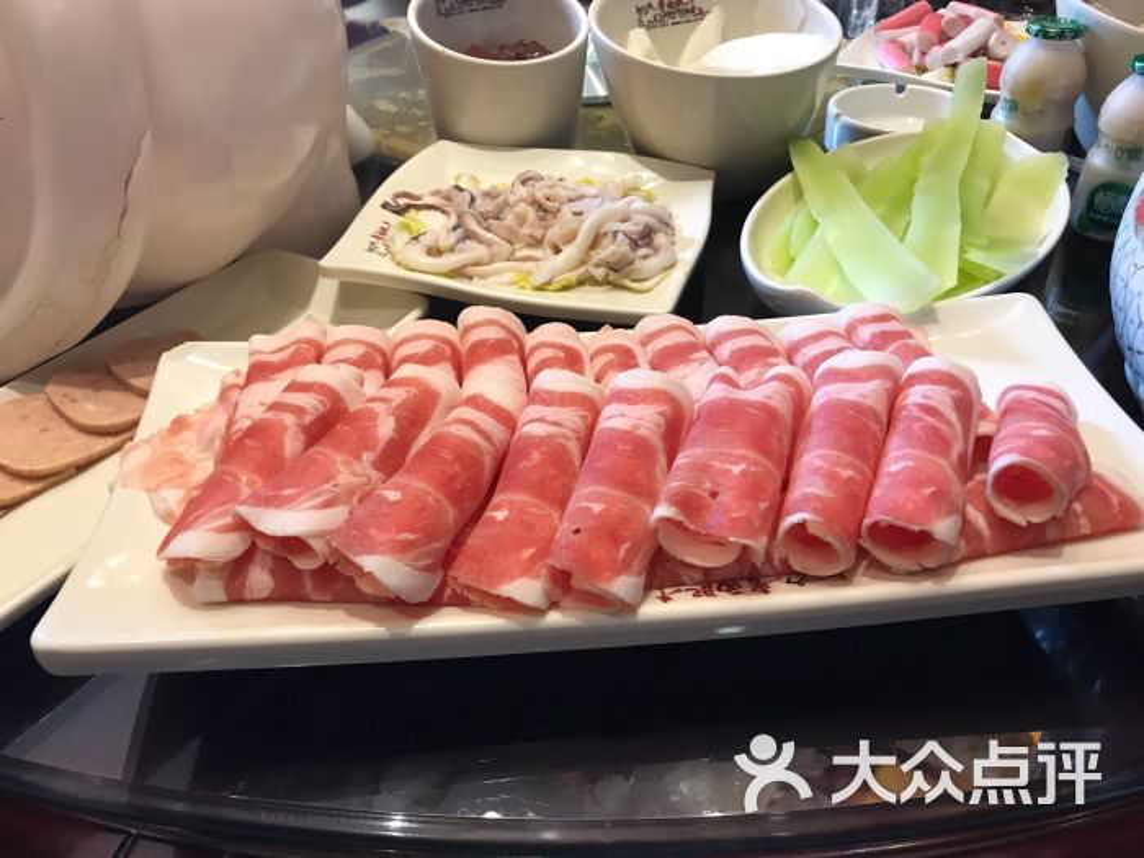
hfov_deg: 63.4
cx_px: 572
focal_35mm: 28
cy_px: 429
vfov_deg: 49.7
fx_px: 925
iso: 32
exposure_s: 1/25
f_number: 1.8
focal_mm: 3.99
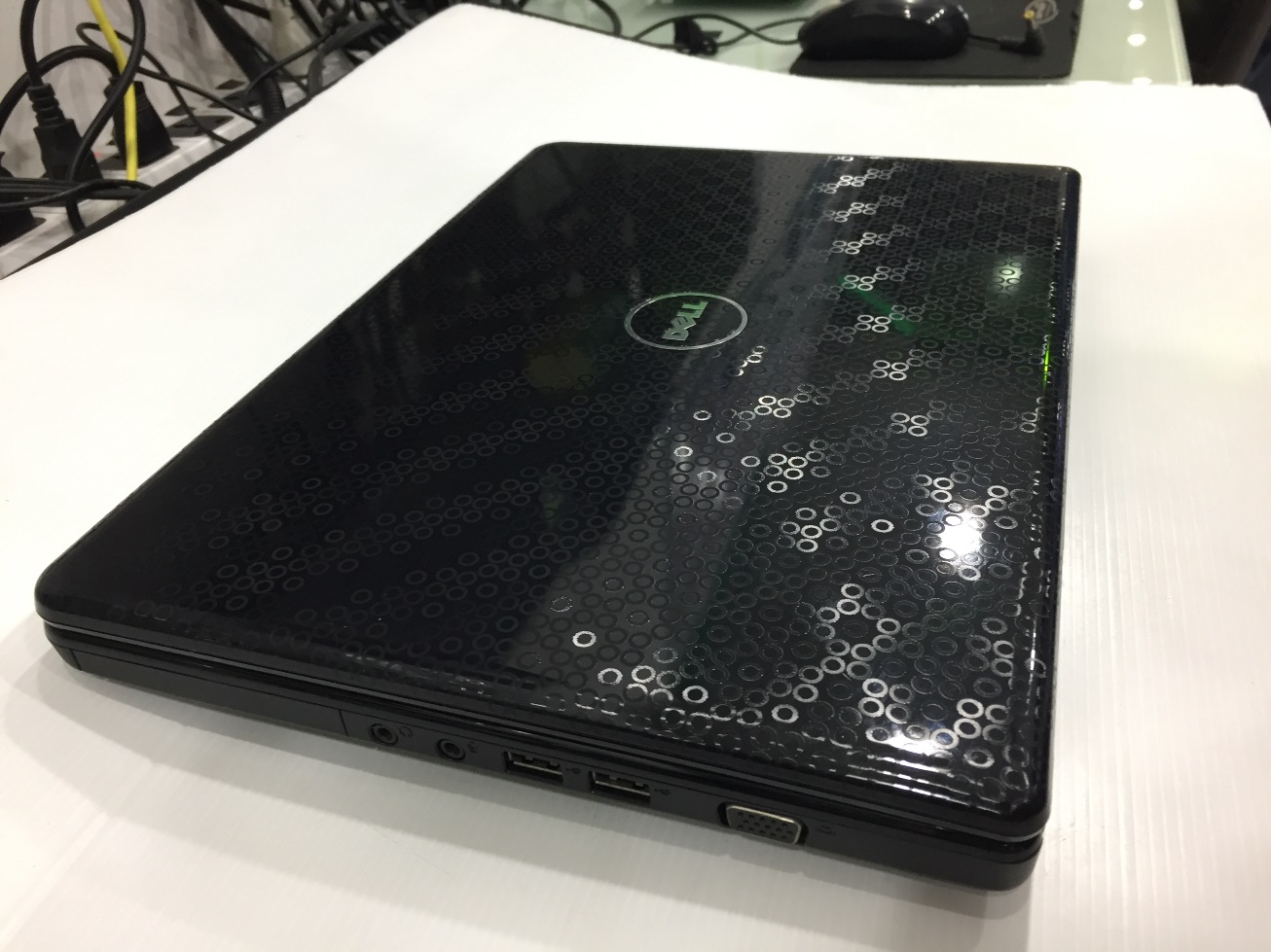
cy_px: 476
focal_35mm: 29
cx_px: 636
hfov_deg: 61.7
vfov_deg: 48.2
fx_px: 1065
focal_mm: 4.15
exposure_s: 1/33
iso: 100
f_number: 2.2
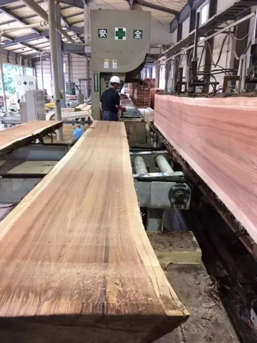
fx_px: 287
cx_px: 128
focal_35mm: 29
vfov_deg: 61.7
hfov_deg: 48.2
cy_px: 172
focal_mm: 4.15
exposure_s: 1/30
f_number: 2.2
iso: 64
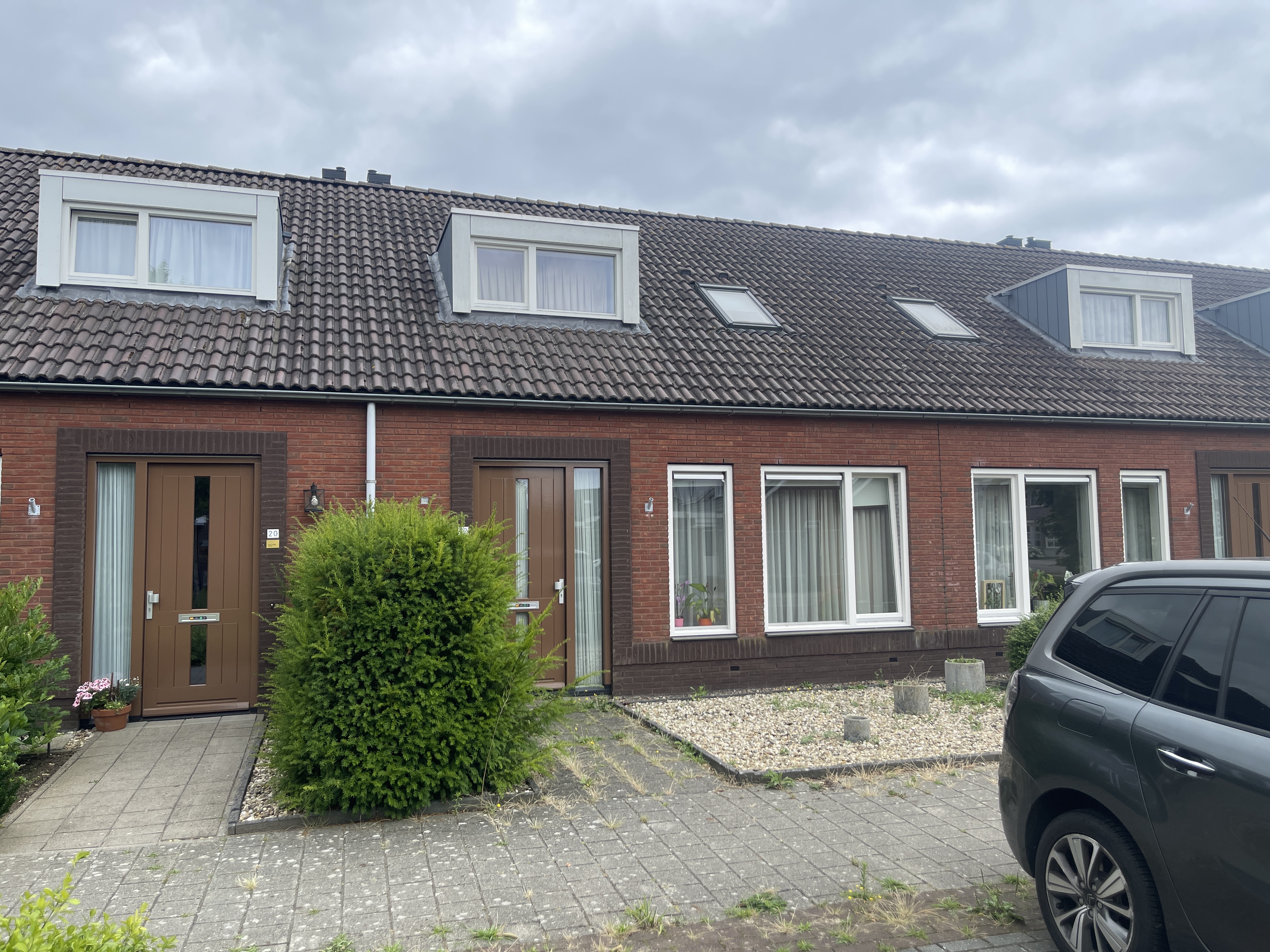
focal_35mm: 25
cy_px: 476
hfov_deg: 69.4
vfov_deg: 54.9
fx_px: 917
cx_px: 635
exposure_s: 1/1225
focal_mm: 5.1
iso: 32
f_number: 1.6
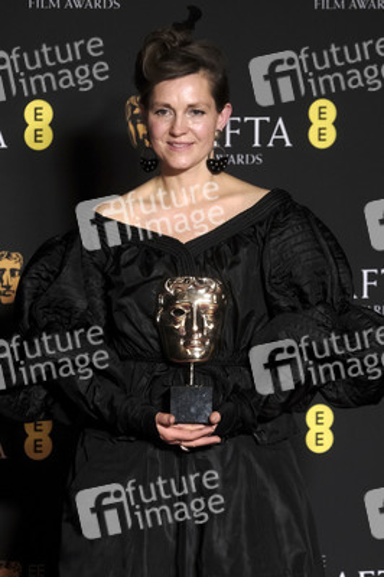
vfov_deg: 11.9
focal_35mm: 173
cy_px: 288
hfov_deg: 7.9
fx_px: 2773
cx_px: 192
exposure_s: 1/200
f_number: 3.6
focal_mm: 115
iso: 1600
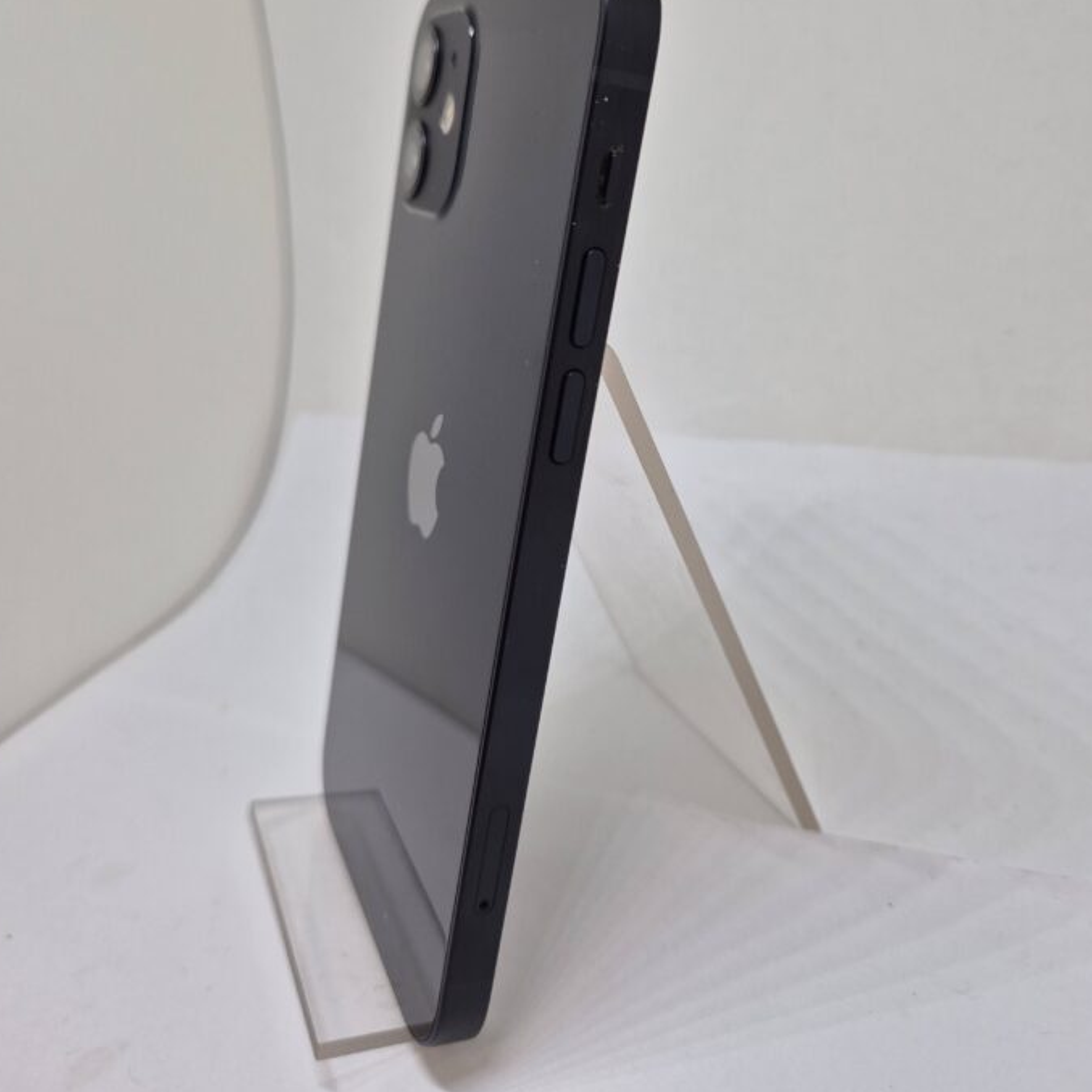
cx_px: 540
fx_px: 999
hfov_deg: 57.3
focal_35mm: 28
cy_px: 431
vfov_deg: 56.8
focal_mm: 5.4
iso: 80
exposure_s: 1/180
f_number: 1.8
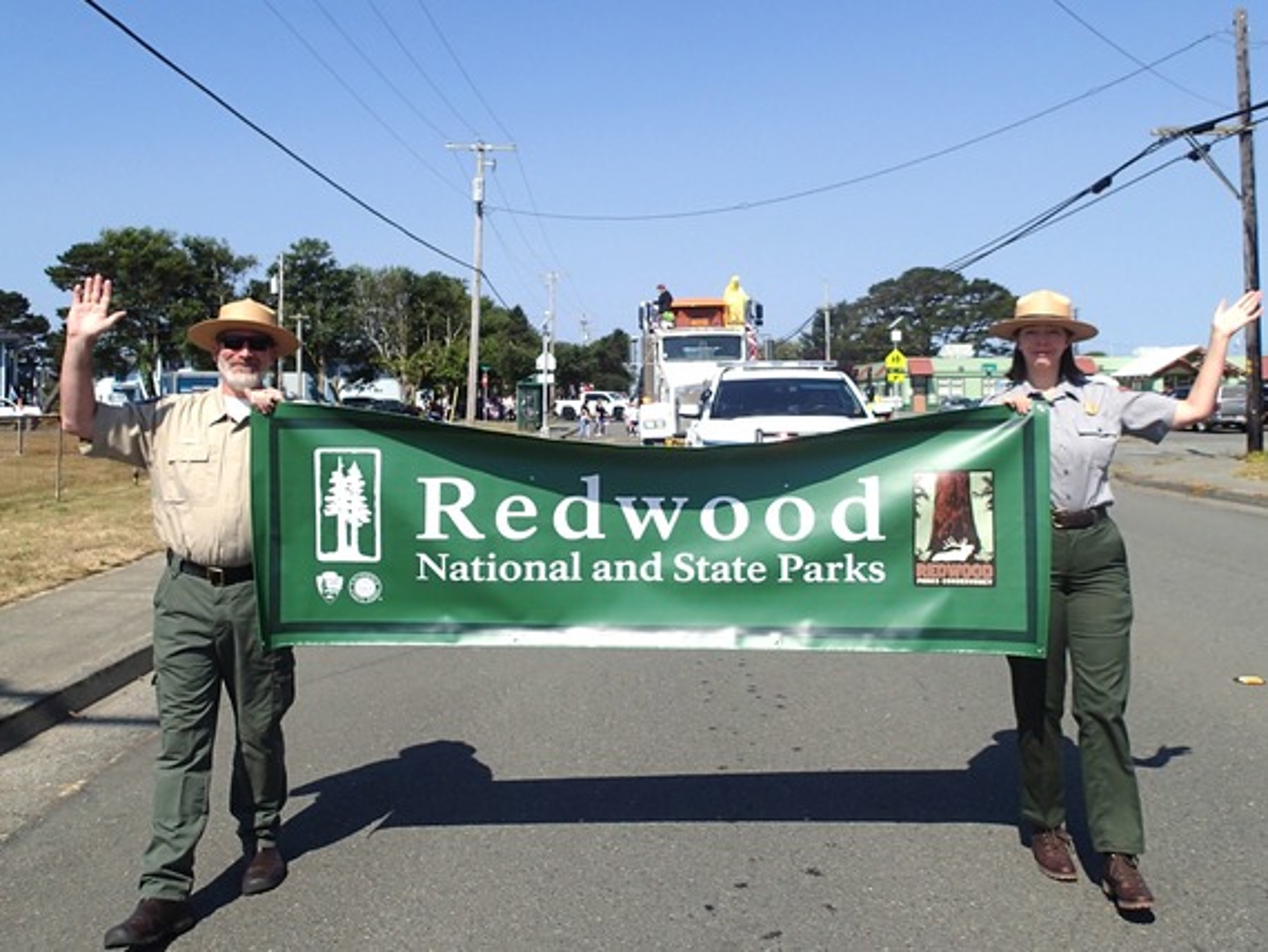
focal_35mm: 25
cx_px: 634
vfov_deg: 54.9
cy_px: 476
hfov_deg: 69.4
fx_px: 916
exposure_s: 1/250
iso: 100
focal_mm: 4.5
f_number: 8
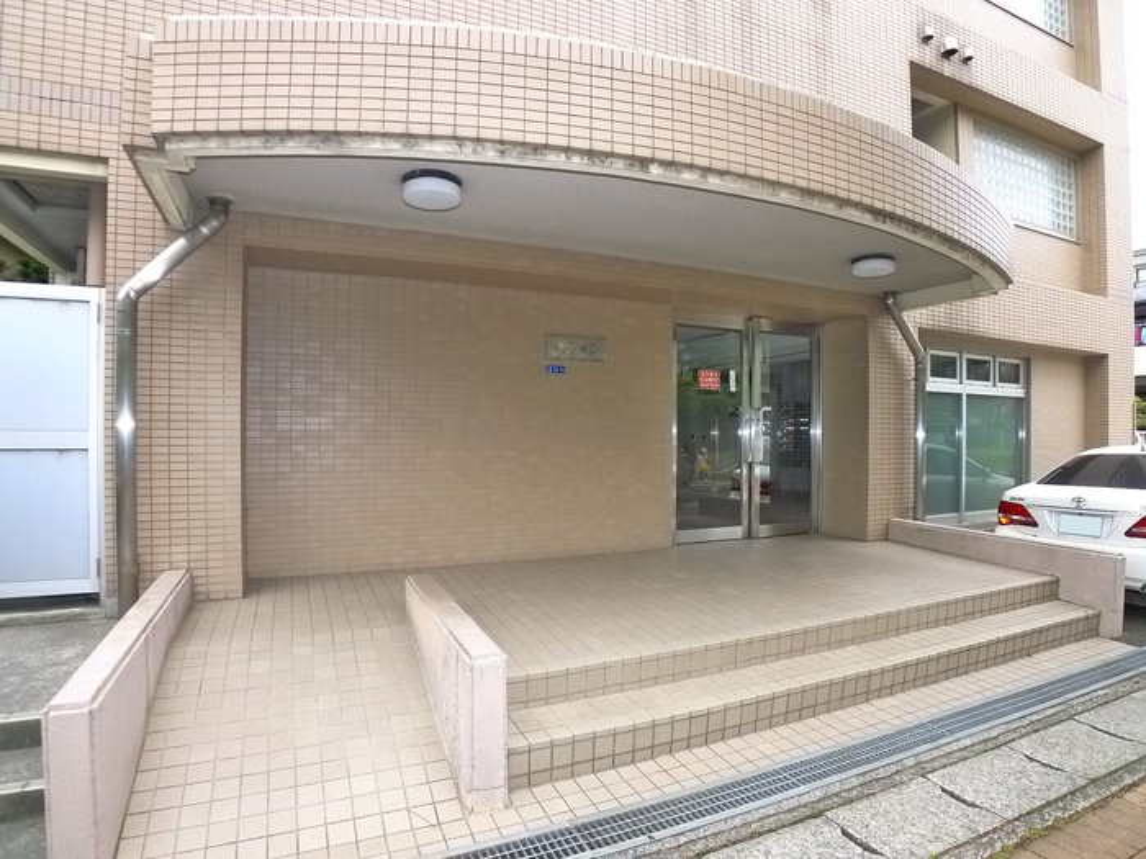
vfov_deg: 56.8
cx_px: 573
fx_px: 795
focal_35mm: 24
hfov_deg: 71.6
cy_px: 430
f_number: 2.8
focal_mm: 5.1
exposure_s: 1/250
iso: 400
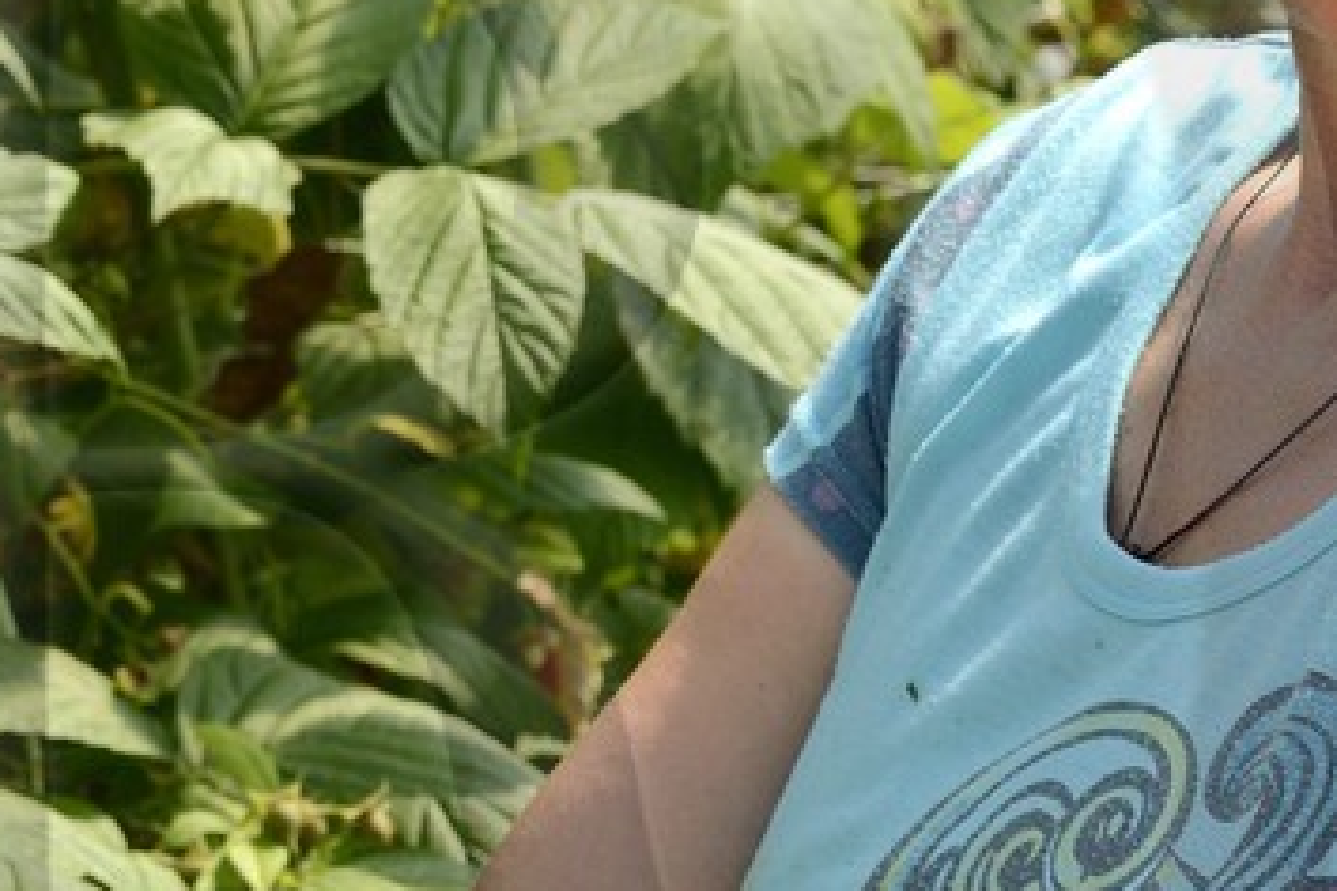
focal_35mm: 316
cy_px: 491
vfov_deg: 4.3
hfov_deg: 6.5
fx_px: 11735
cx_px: -208
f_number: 8
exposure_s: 1/200
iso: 200
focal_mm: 70
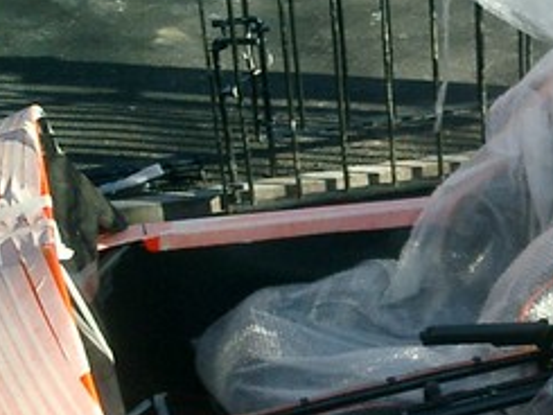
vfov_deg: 15.5
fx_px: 1502
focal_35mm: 94
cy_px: 397
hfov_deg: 19.9
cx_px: 618
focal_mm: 7.5
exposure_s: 1/400
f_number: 3.2
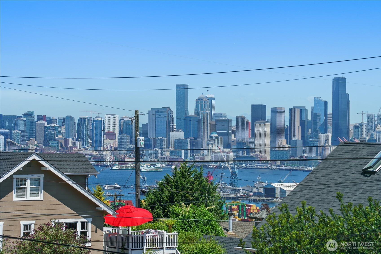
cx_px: 190
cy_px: 127
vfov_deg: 10.5
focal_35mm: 131
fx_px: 1386
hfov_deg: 15.7
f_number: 9
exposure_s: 1/400
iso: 320
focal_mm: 131
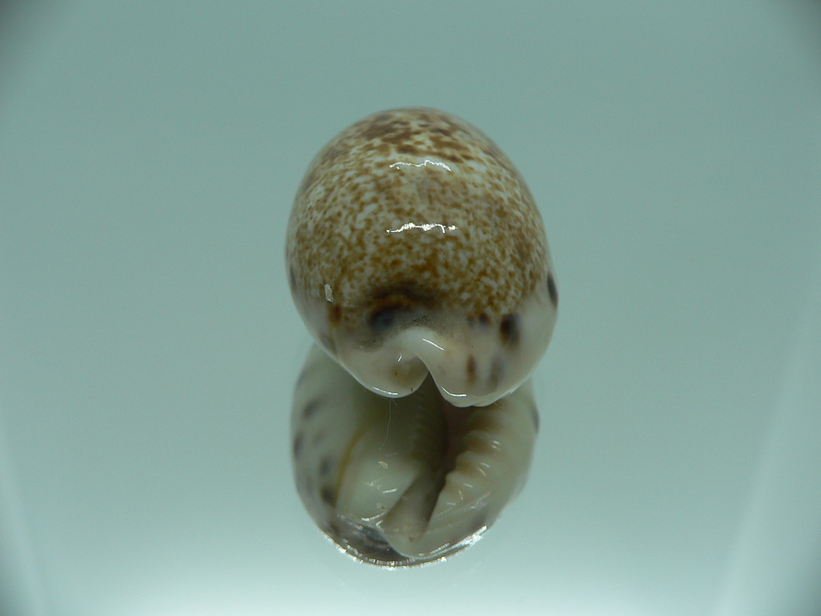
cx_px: 410
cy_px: 308
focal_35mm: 35
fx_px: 830
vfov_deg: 40.7
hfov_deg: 52.6
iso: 80
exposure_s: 1/80
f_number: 2.8
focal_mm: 4.6
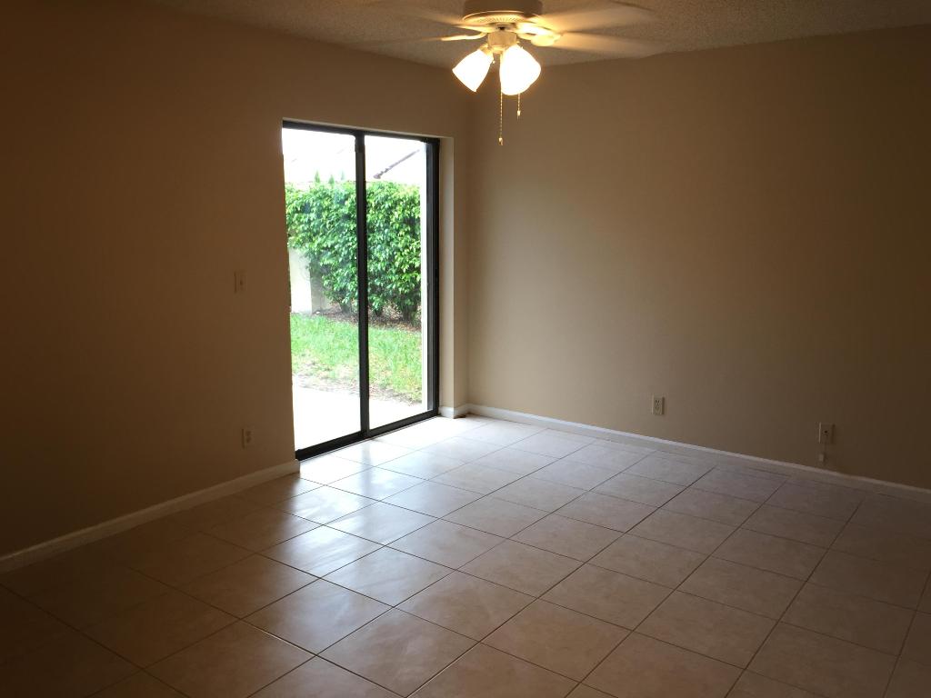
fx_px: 780
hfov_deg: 61.7
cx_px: 466
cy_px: 349
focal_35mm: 29
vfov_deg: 48.2
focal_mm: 4.15
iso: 40
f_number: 2.2
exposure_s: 1/60
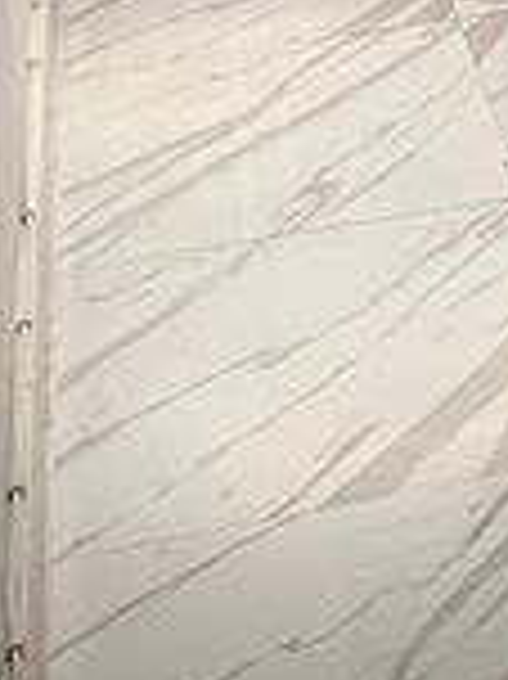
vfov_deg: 15.3
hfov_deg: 12.4
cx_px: 688
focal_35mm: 115
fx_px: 2253
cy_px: -462
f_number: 1.5
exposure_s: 1/60
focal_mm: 5.7
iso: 200
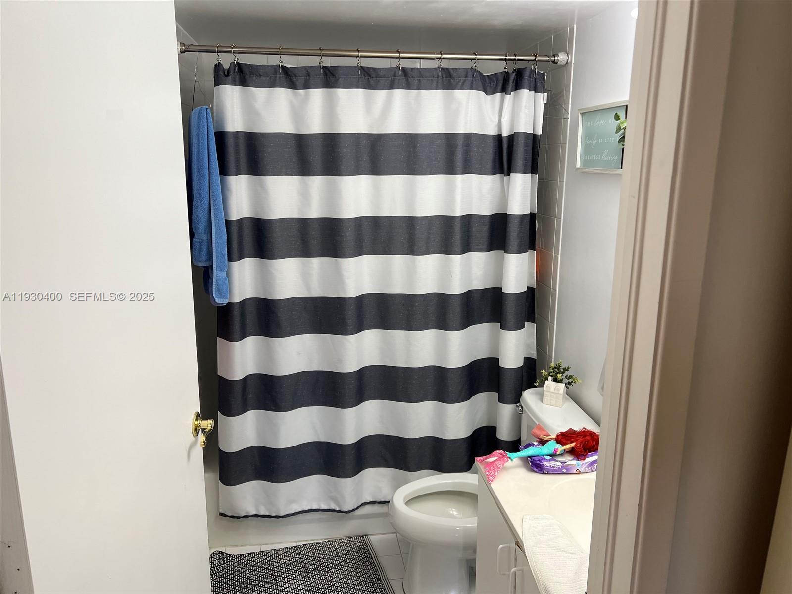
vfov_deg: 53.1
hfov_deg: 67.3
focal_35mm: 26
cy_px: 297
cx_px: 396
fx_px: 595
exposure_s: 1/120
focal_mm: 5.7
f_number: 1.5
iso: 80
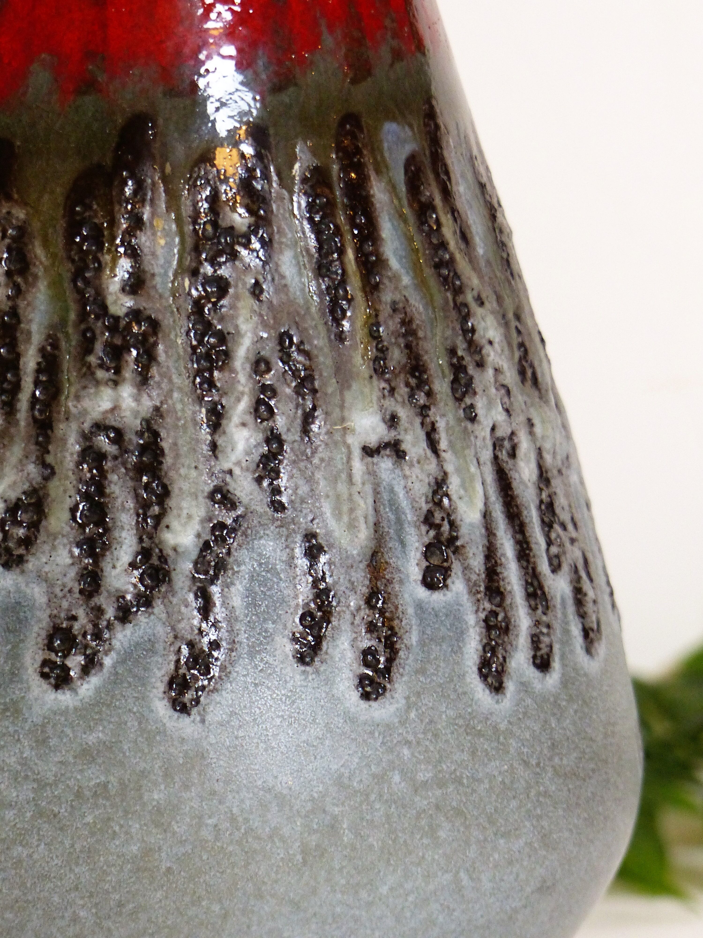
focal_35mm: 356
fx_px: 9640
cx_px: 352
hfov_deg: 4.2
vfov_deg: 5.6
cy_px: 469
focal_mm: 58.2
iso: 400
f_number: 2.8
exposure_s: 1/30
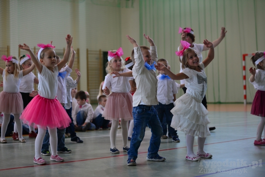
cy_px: 88
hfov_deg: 28.8
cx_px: 132
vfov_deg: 19.5
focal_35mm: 70
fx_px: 515
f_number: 2.8
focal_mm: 70
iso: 500
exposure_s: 1/320
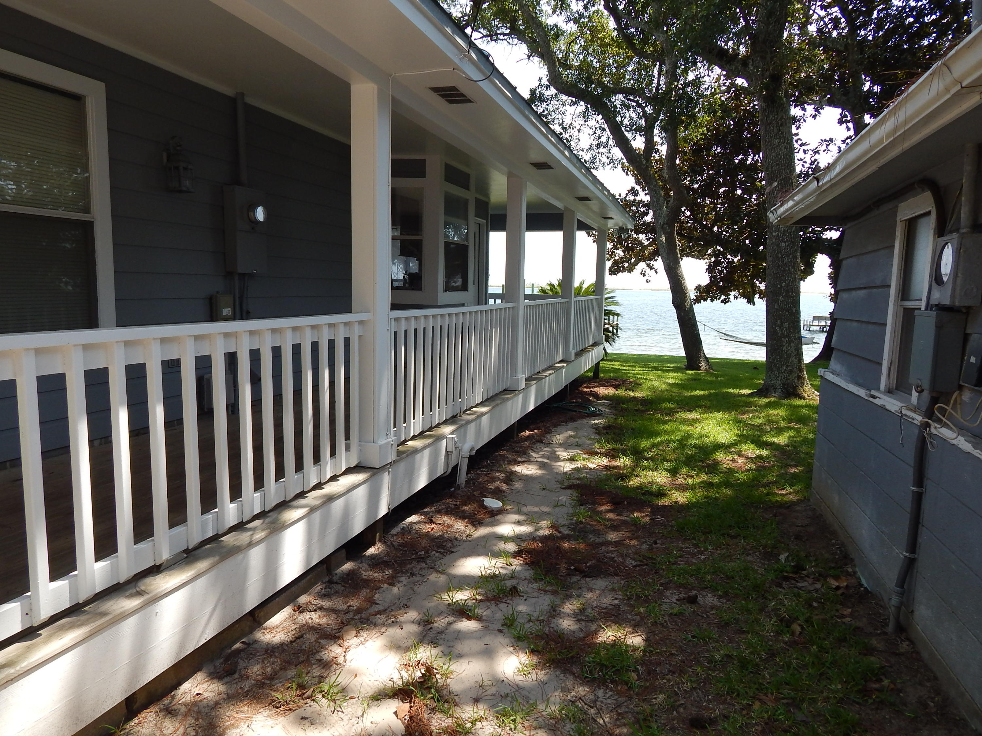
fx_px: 652
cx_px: 491
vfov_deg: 58.9
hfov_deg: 73.9
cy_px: 368
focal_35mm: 23
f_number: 3
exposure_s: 1/500
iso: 125
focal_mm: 4
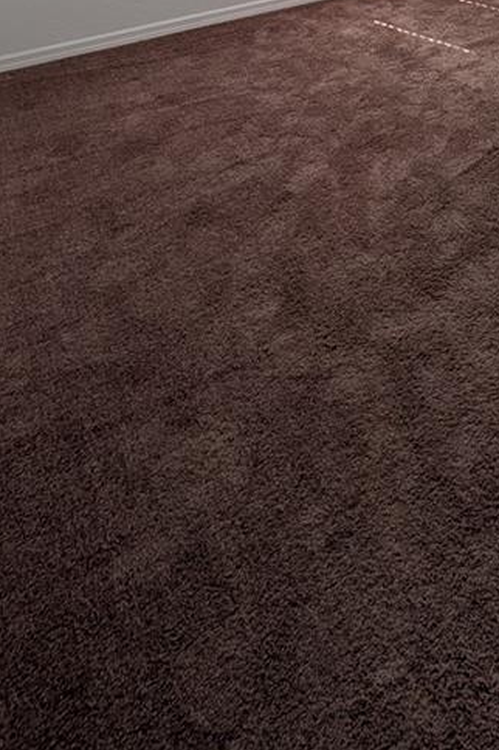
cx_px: 438
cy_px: -178
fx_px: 645
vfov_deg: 39.8
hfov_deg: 39.6
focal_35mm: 31
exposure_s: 1/92.9
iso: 47
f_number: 1.95
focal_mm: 2.23
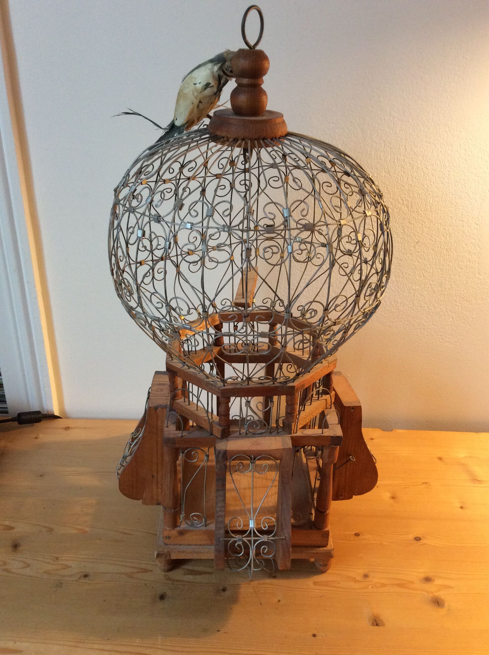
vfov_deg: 56.9
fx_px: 604
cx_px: 244
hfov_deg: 44.1
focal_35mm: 32
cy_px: 328
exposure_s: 1/25
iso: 125
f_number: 2.4
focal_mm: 3.3
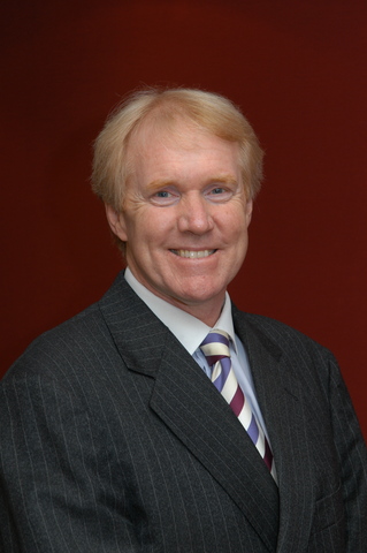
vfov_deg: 24.6
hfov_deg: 16.5
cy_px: 276
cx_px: 184
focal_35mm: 82
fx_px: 1264
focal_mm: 55
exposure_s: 1/60
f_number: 5
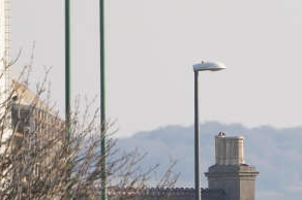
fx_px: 16985
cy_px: 318
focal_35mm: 2027
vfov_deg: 0.7
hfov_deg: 1.0
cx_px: 429
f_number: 6.3
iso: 400
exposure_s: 1/1250
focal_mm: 394
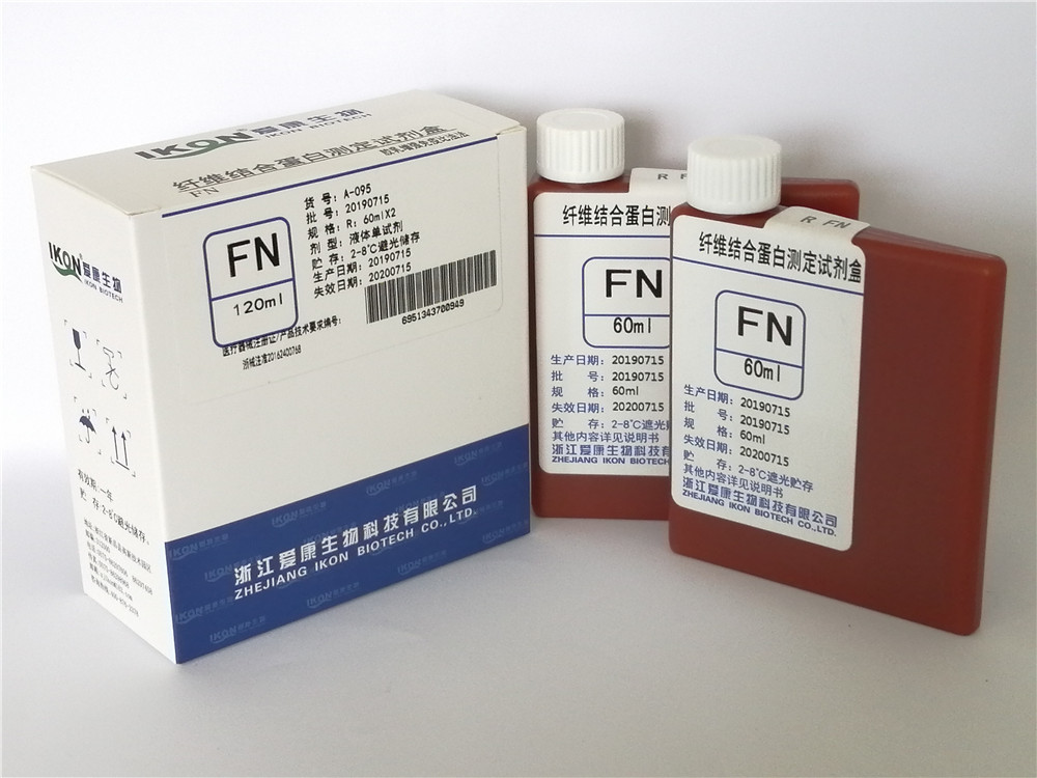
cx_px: 518
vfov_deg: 23.3
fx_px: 1887
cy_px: 389
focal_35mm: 63
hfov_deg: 30.7
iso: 64
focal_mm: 3.64
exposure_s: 1/50
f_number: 1.8
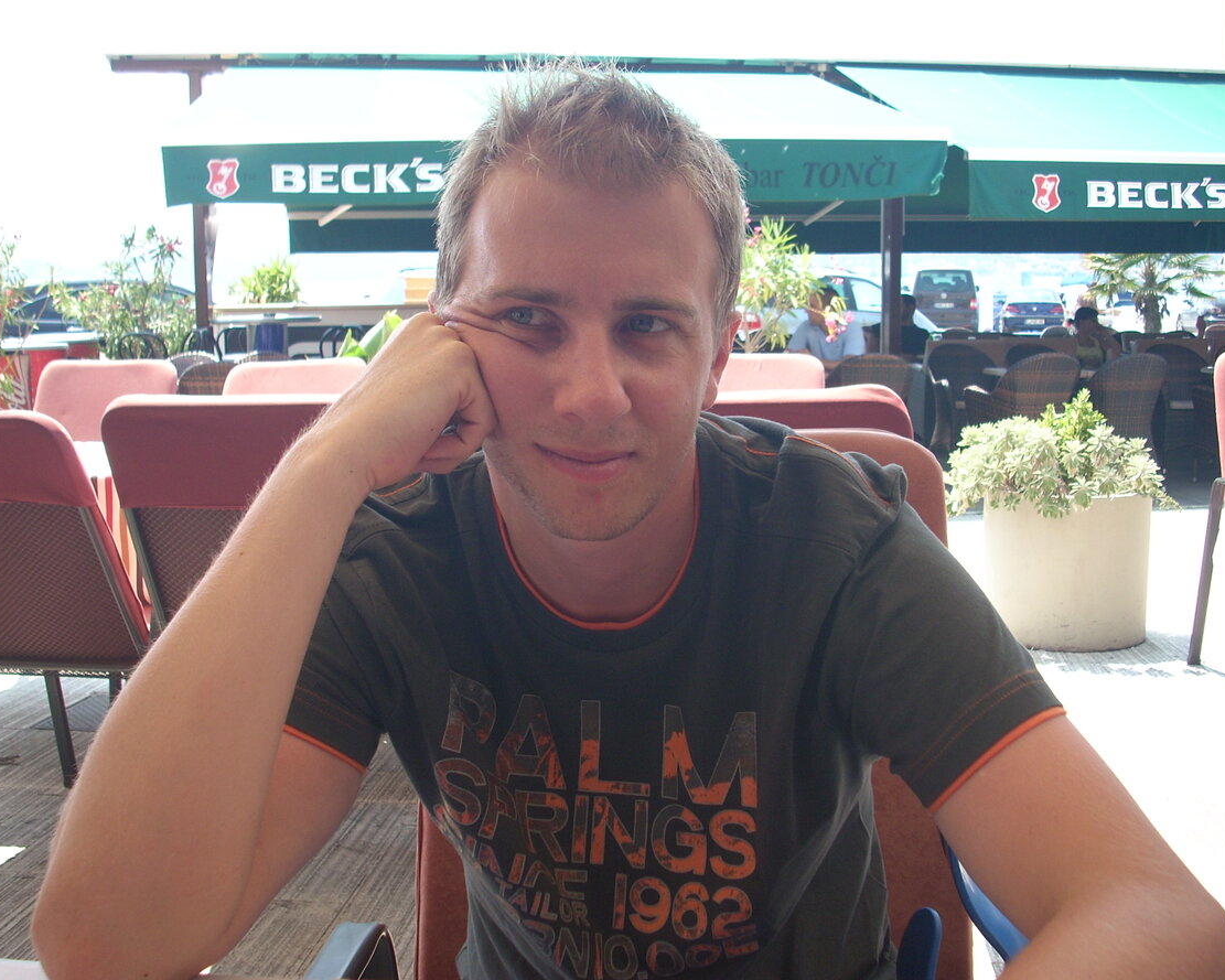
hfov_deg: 46.8
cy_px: 488
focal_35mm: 39
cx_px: 613
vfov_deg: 38.2
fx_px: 1414
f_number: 2.8
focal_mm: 6.2
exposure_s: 1/193
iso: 64
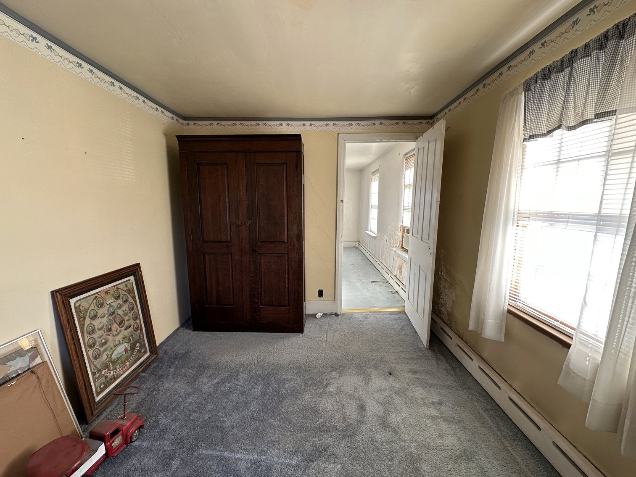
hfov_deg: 102.1
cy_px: 238
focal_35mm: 14
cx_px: 318
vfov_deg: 85.7
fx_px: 257
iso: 80
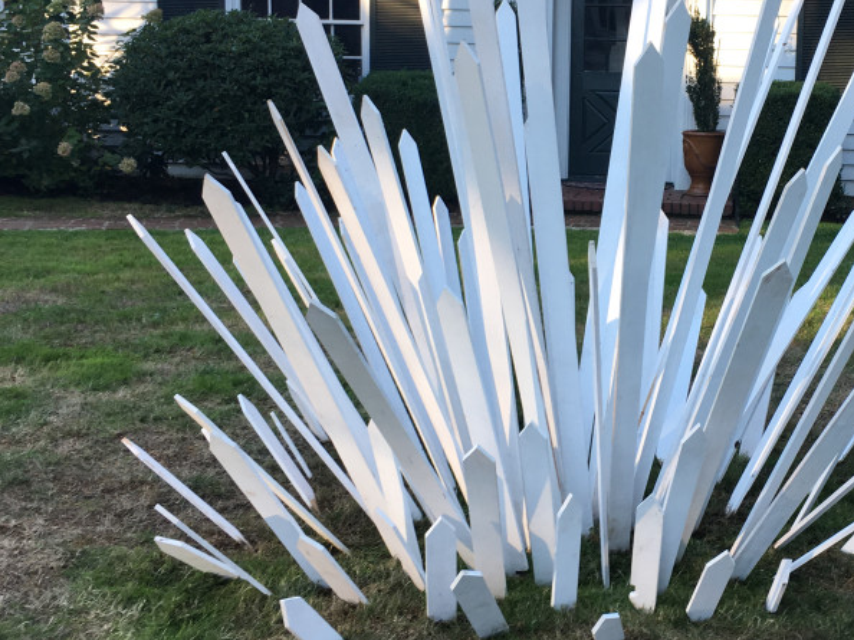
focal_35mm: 50
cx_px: 633
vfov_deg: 29.0
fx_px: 1233
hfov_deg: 37.3
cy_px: 250
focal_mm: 4.15
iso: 25
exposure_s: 1/60
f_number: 2.2
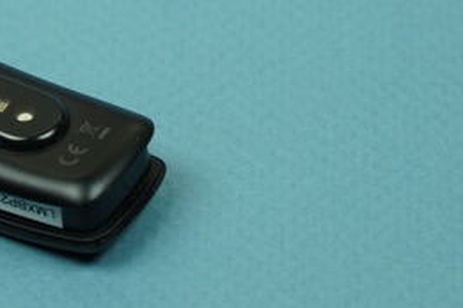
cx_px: -37
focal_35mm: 222
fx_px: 2855
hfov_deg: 9.2
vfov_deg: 6.2
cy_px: 64
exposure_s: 1/125
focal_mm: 70
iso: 640
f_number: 6.3
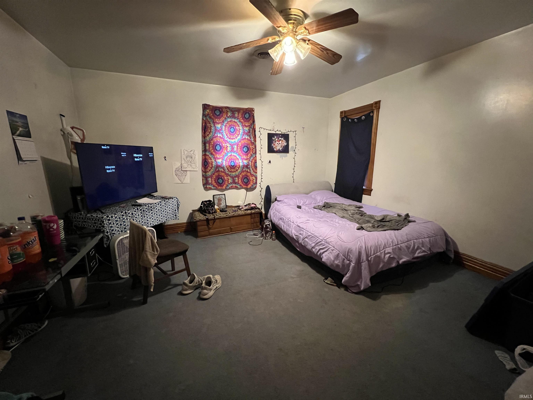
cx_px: 266
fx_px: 200
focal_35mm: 13
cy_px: 200
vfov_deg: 89.9
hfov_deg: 106.2
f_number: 1.8
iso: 1000
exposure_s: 1/40
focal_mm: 1.57
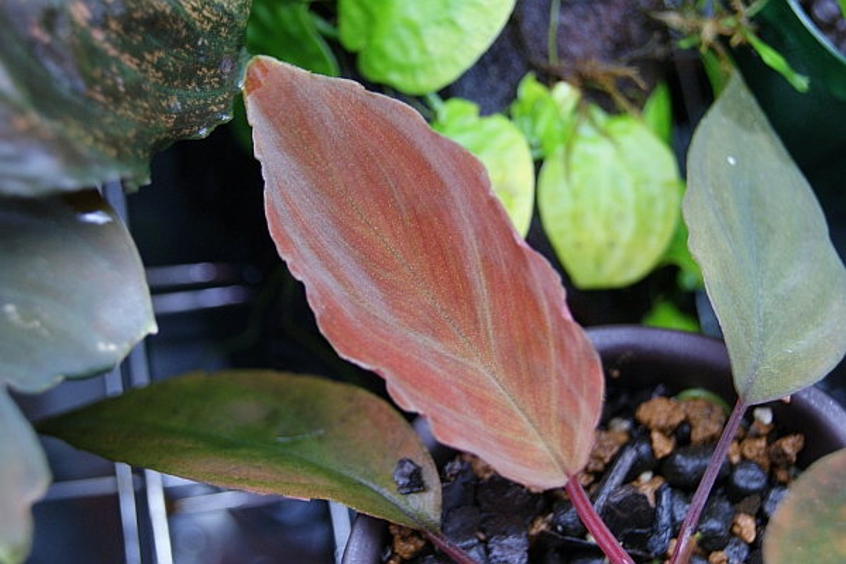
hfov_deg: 27.0
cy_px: 282
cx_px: 423
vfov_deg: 18.2
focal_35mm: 75
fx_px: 1762
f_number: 5.6
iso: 400
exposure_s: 1/25
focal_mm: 50
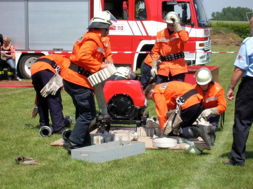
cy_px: 94
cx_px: 126
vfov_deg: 14.5
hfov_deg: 19.3
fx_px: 744
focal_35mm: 102
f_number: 8.2
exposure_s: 1/111
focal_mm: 17.1
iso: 50
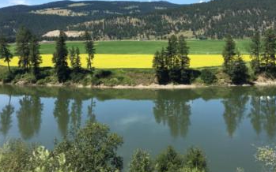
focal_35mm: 44
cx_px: 138
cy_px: 50
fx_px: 331
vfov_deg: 28.9
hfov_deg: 45.3
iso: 25
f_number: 2.2
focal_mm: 4.15
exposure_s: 1/1326
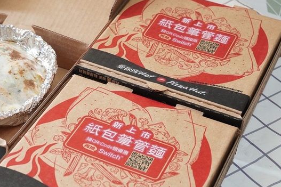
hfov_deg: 22.0
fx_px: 718
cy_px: 125
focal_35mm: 92
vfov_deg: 14.8
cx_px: 74
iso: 1000
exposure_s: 1/50
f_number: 5
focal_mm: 38
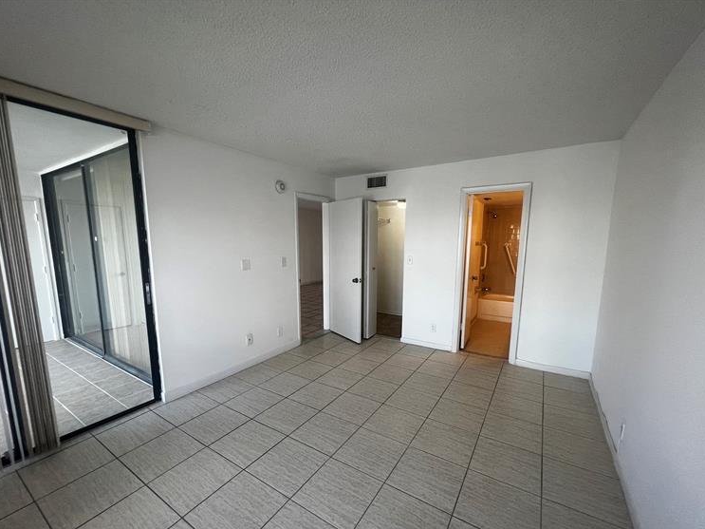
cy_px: 283
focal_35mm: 14
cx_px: 345
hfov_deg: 102.1
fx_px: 285
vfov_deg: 85.5
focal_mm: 1.57
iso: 160
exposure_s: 1/120
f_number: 1.8
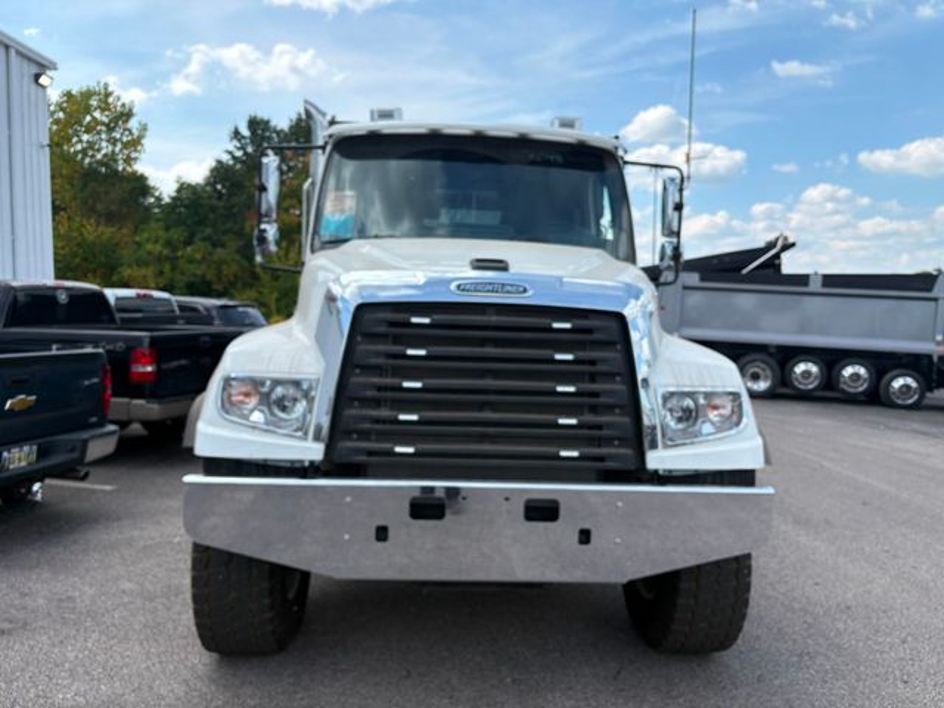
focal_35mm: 26
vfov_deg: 53.1
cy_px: 354
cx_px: 472
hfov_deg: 67.3
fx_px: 709
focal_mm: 5.96
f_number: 1.6
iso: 50
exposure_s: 1/2451
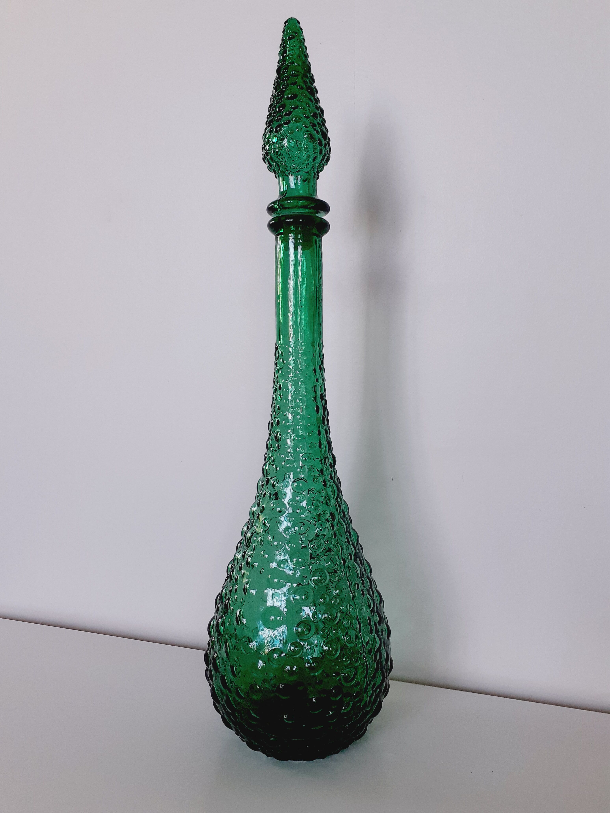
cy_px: 406
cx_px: 305
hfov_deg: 51.4
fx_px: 634
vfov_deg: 65.3
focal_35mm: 27
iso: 50
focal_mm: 3.6
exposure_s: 1/50
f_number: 1.9
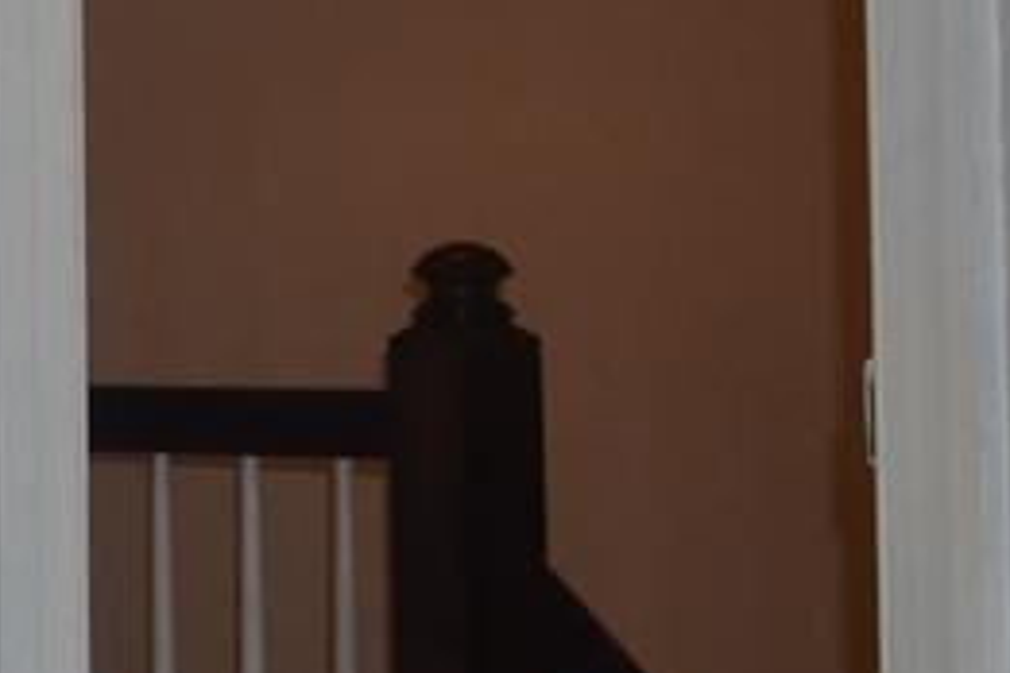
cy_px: -157
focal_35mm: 212
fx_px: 5947
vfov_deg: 6.4
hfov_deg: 8.2
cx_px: -2012
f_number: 5
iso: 100
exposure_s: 1/60
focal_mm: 18
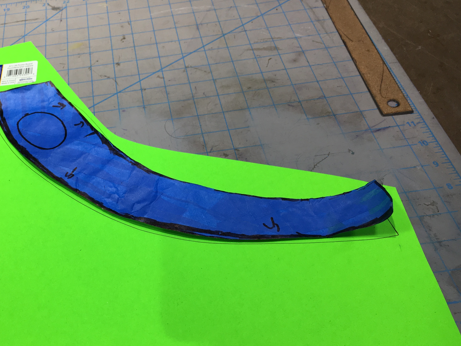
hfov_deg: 47.1
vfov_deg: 36.8
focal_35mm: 39
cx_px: 154
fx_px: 519
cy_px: 192
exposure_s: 1/120
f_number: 2.2
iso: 40
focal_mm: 4.15
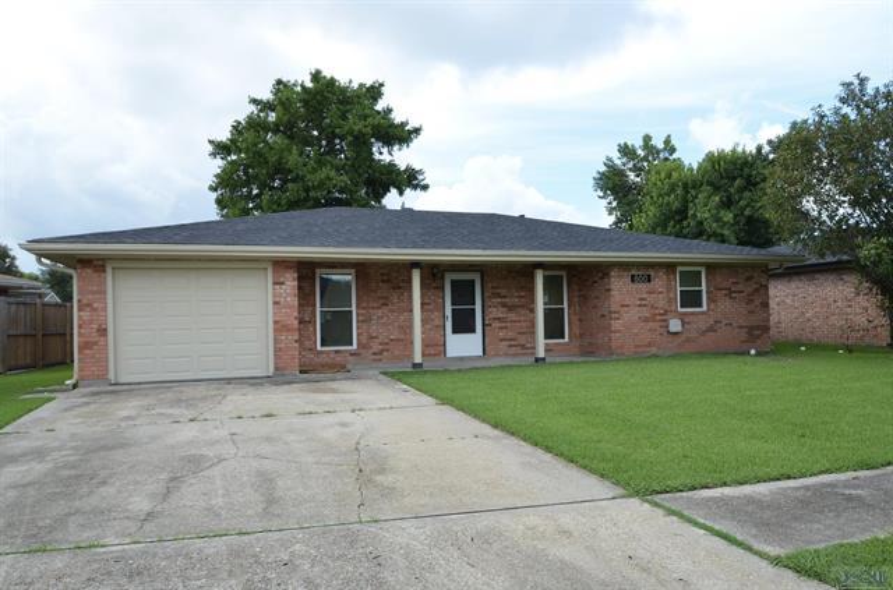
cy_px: 295
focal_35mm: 21
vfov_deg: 59.2
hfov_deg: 81.4
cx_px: 446
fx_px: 520
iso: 200
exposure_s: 1/200
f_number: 8
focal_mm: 14
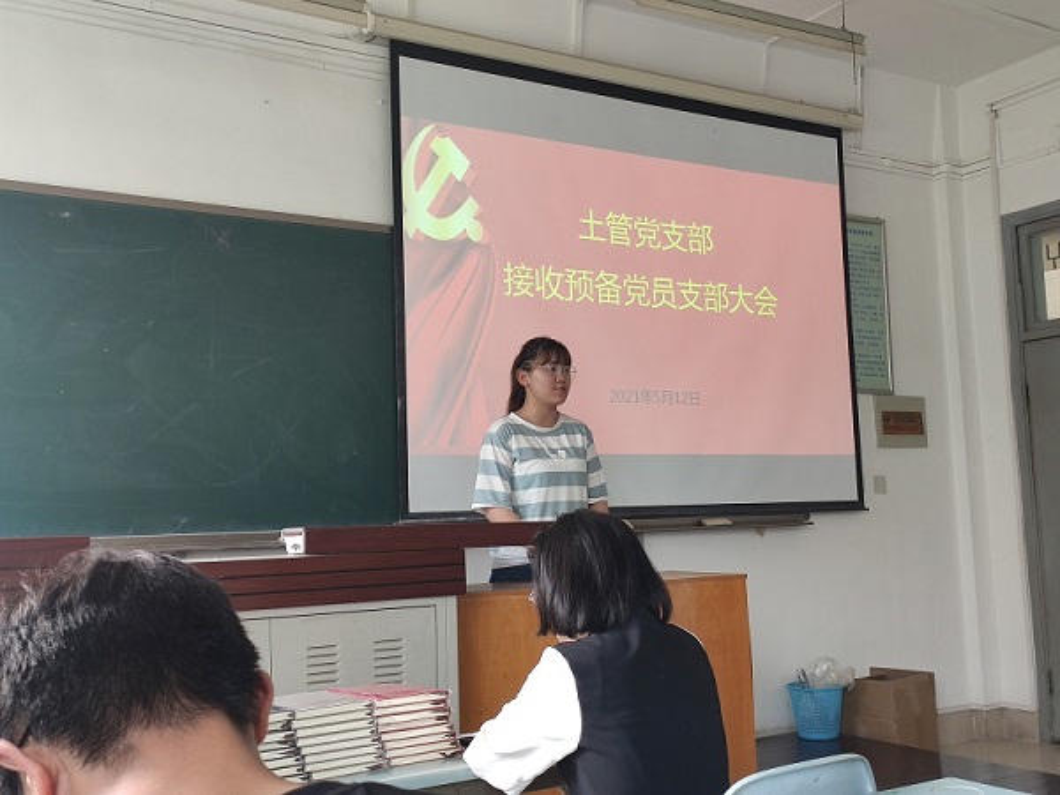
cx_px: 530
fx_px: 1164
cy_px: 398
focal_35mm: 38
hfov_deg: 49.0
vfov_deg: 37.7
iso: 344
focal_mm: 4.77
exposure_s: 1/50
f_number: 1.75
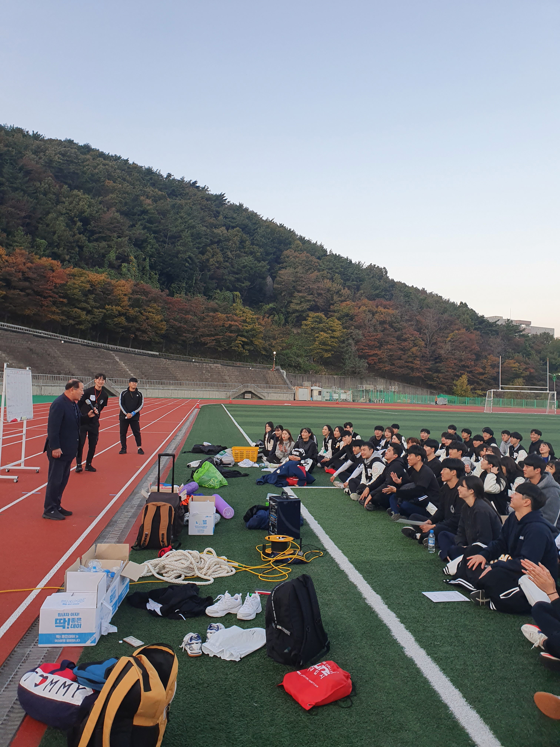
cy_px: 374
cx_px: 280
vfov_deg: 67.3
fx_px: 561
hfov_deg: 53.1
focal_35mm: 26
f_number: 2.4
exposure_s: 1/123
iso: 50
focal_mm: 4.32
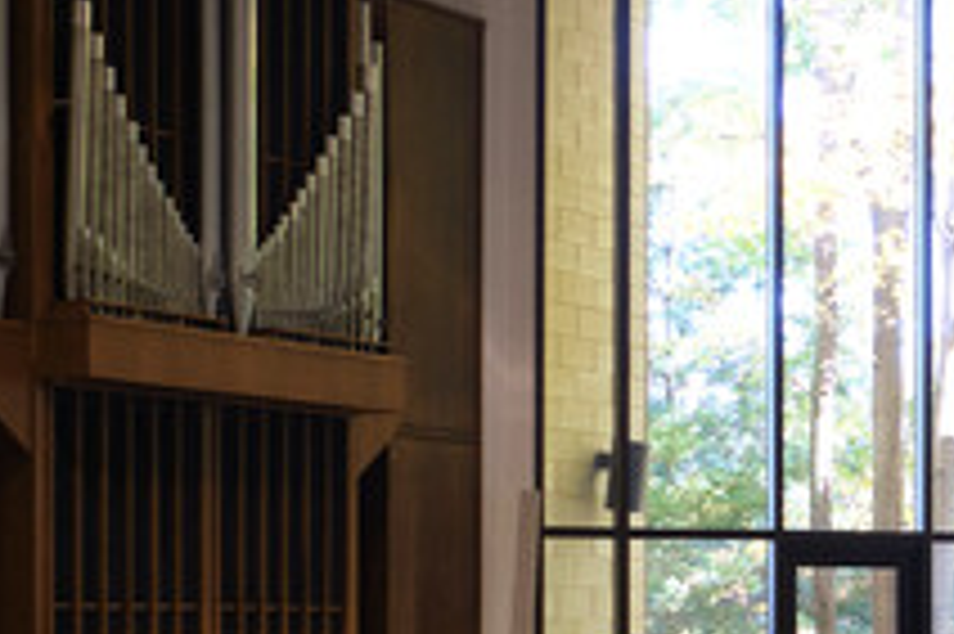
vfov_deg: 13.6
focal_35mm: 99
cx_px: 1152
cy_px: 607
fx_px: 2621
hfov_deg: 19.4
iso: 2000
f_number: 2.8
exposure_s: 1/160
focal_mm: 23
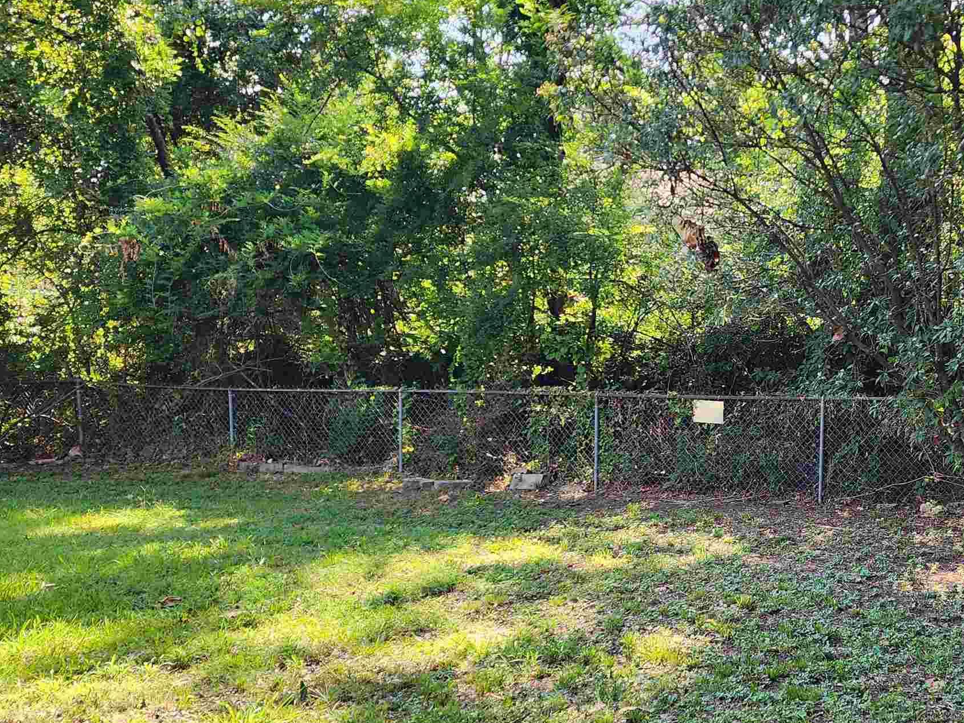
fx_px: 1170
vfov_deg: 34.2
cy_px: 454
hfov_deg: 42.3
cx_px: 806
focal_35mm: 42
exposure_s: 1/180
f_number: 1.8
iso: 32
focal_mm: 6.4
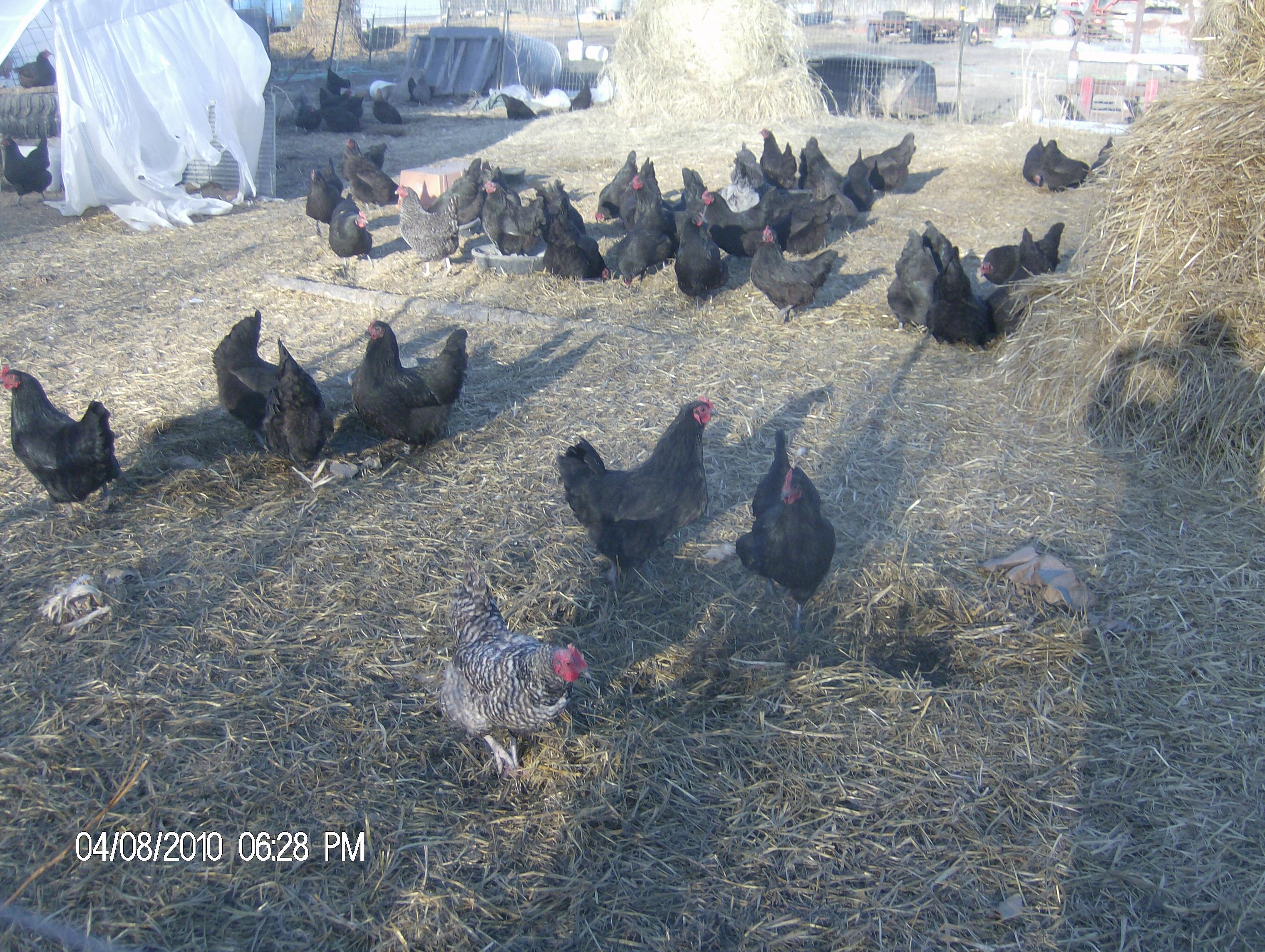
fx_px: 1317
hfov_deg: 51.3
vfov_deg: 39.7
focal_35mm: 36
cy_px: 476
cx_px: 632
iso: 100
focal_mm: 6
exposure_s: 1/409
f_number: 2.8
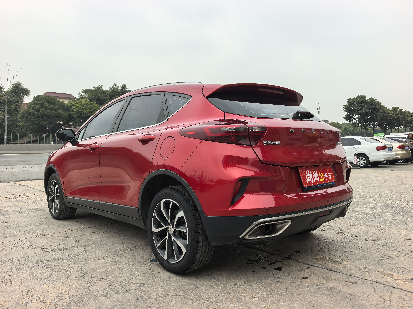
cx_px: 206
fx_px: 322
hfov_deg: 65.3
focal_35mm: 27
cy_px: 154
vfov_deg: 51.4
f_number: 2
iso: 50
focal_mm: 6.98
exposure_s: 1/402
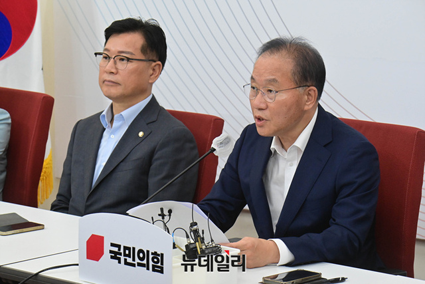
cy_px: 142
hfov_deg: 16.4
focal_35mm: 125
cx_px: 212
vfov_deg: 11.0
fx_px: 1476
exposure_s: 1/250
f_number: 10
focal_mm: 125
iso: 6400
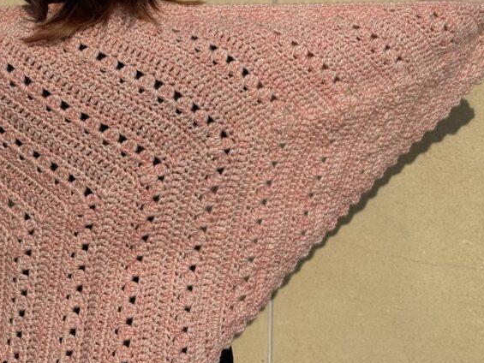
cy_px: 78
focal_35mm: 87
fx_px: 1217
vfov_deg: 16.9
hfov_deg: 22.3
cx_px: 117
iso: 50
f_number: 1.78
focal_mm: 6.76
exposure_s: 1/11364
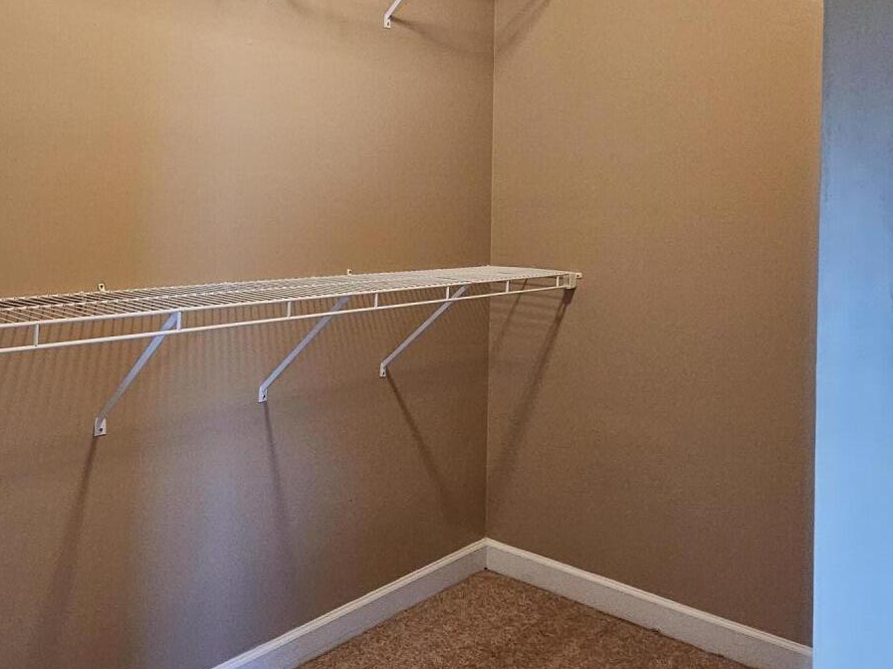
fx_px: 748
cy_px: 203
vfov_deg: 47.1
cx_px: 260
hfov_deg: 59.4
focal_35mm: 29
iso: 500
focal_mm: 2.2
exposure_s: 1/30
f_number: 2.2
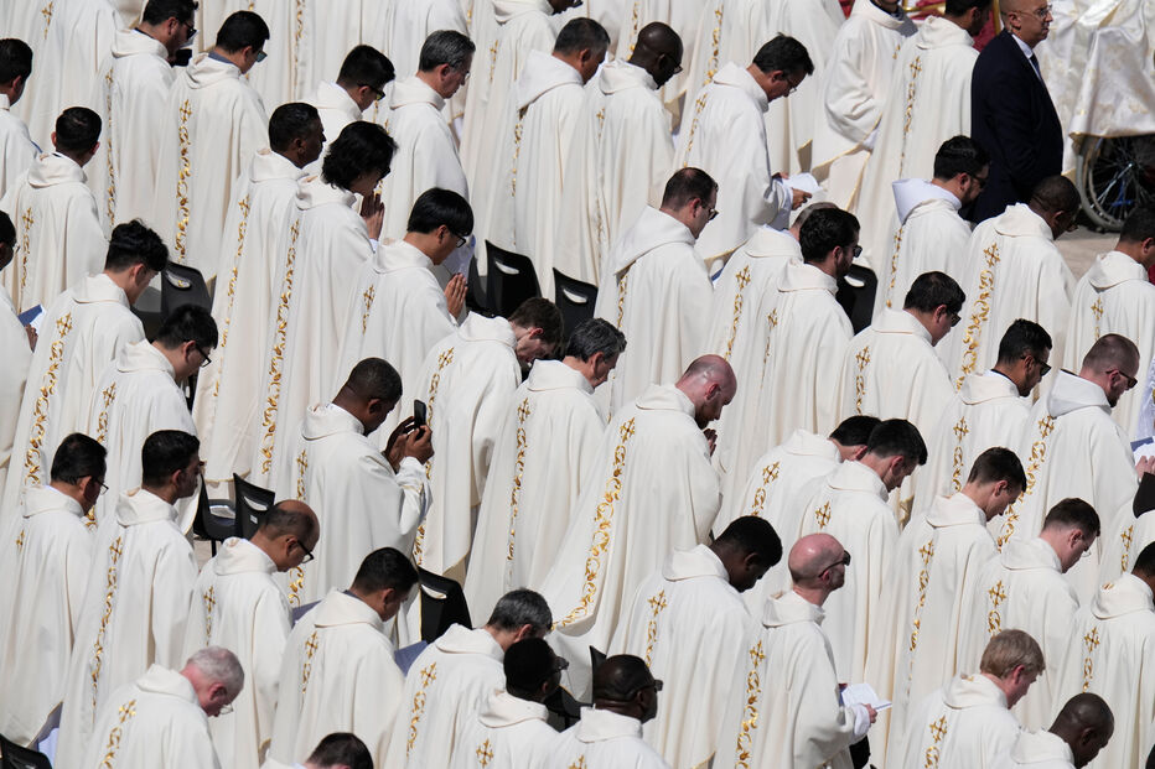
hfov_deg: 3.7
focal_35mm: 560
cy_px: 384
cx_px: 578
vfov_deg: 2.5
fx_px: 17962
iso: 640
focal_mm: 560
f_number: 6.3
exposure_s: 1/6400
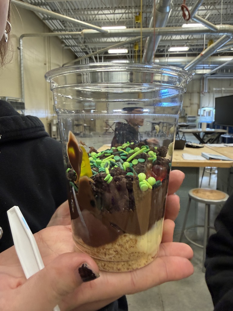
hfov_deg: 56.8
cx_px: 116
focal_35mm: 24
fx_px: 215
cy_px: 156
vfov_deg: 71.6
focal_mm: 2.22
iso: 320
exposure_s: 1/120
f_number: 2.2
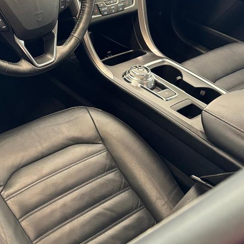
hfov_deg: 31.8
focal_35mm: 50
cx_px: 9
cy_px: 75
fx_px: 399
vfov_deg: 33.6
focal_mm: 6.76
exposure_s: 1/60
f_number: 1.78
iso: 640
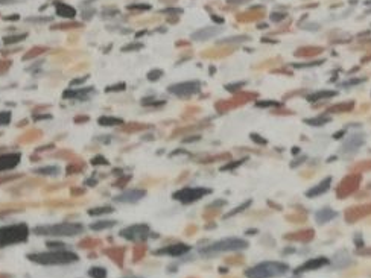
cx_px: 1340
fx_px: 2444
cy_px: -357
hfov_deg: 7.1
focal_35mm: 228
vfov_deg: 6.3
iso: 32
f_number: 2.2
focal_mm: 4.15
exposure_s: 1/168
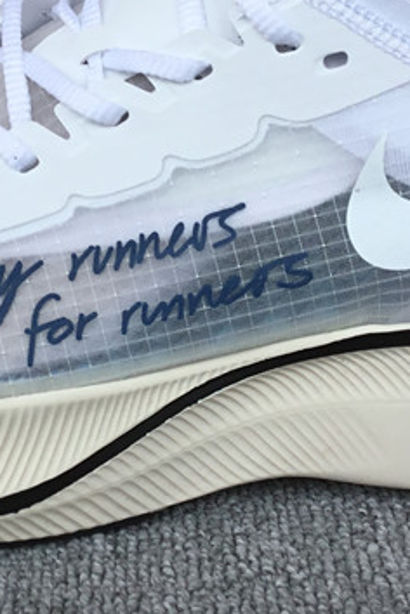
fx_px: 1401
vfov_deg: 24.6
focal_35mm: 82
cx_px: 151
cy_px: 204
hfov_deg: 16.6
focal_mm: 3.3
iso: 25
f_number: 2.4
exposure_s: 1/420
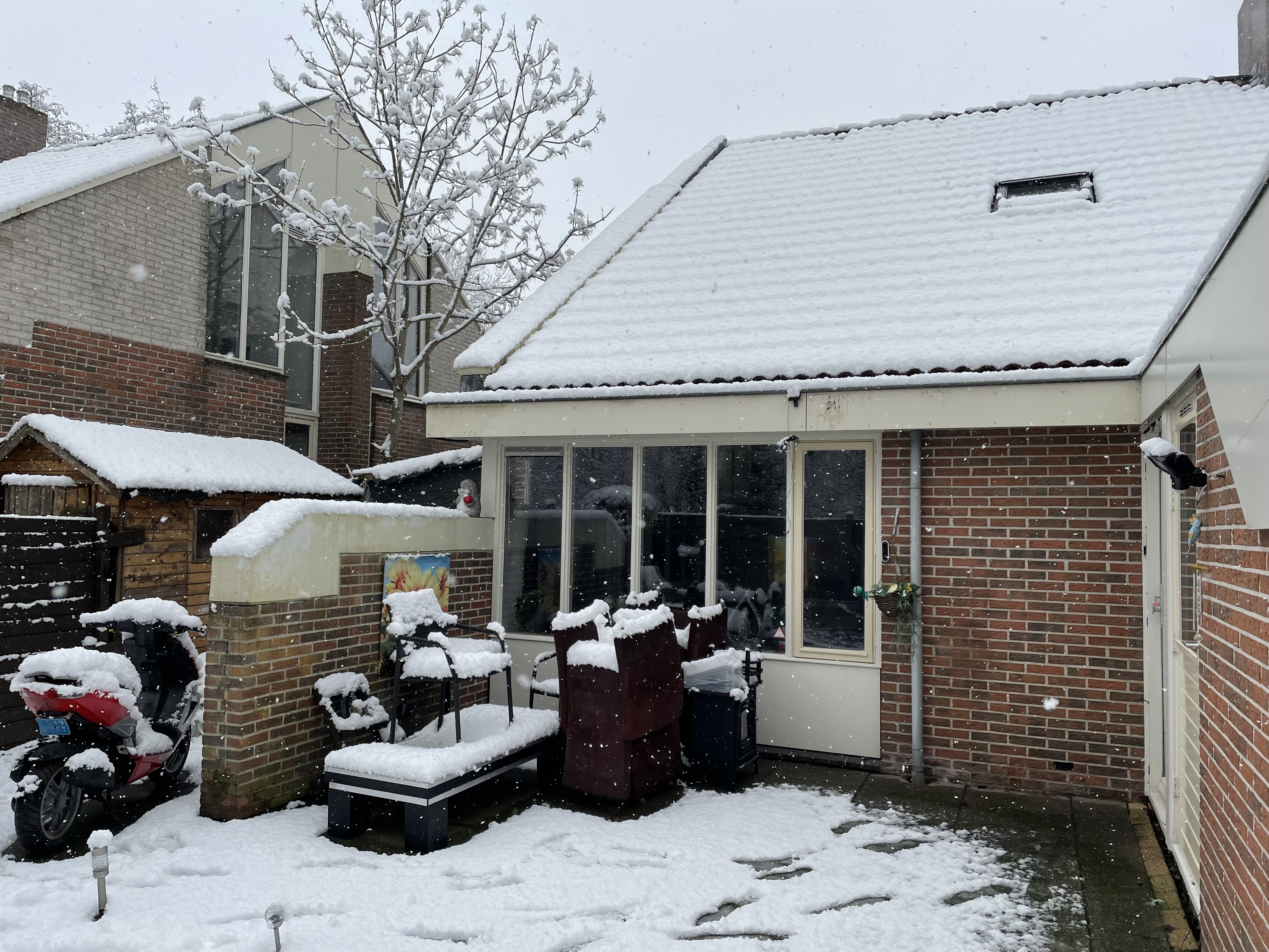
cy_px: 476
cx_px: 634
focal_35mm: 26
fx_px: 953
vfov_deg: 53.1
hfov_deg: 67.3
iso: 32
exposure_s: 1/1135
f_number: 1.6
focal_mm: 4.2
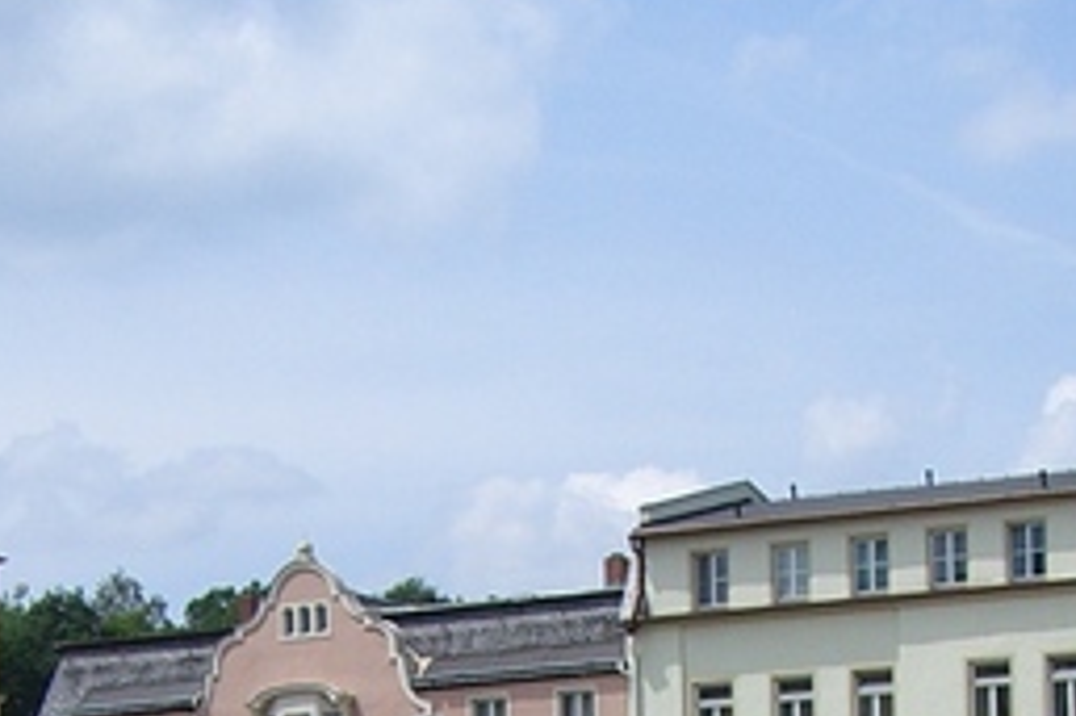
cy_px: 1126
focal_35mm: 123
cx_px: 586
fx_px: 3674
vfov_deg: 10.7
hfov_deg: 16.7
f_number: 4.3
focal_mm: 6.2
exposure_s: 1/800
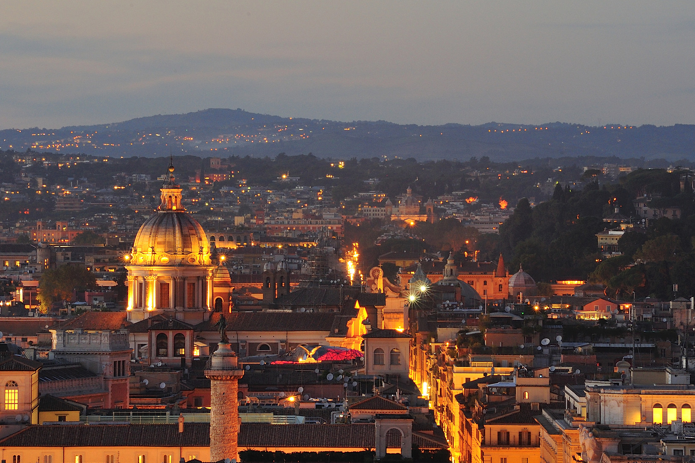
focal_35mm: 291
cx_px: 338
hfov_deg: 7.1
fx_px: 5614
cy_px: 215
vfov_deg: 4.7
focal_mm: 200
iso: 1000
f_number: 22
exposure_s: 6
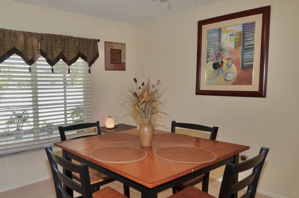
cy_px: 105
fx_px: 456
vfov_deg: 24.5
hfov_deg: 36.0
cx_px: 104
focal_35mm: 55
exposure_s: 1/60
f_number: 4
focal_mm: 24
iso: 360
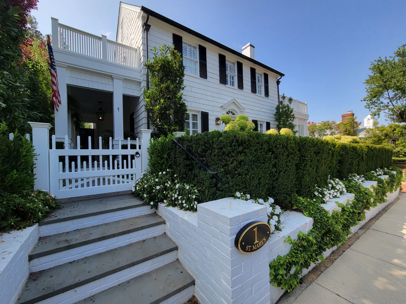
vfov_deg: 89.9
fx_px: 152
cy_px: 152
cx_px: 203
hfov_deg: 106.2
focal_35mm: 13
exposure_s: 1/711
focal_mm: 2.2
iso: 50
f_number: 2.2
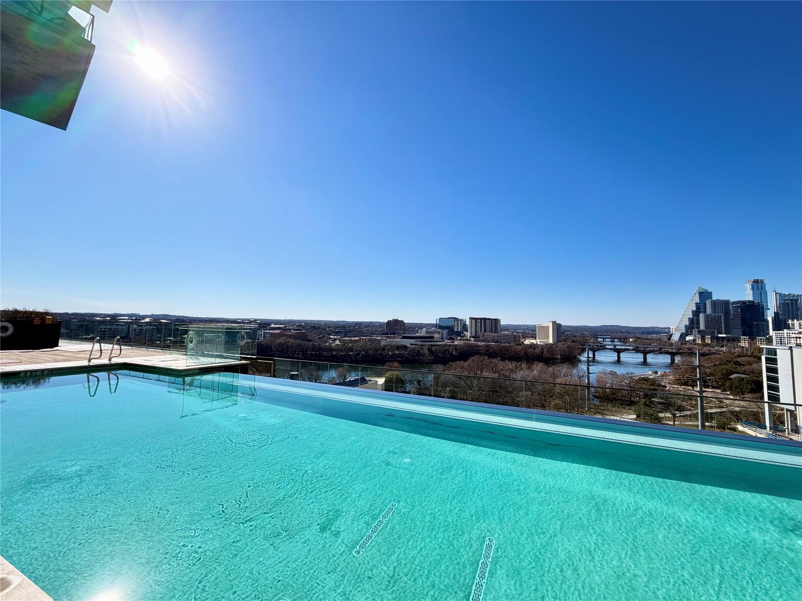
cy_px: 300
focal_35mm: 14
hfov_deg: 102.1
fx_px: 324
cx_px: 401
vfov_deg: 85.7
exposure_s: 1/1167
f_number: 2.2
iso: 32
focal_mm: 2.22
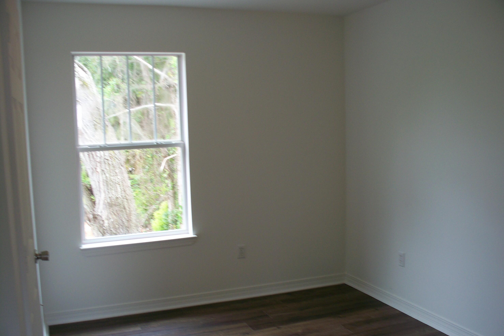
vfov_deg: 35.0
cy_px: 185
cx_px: 253
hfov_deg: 50.7
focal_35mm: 38
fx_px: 532
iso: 100
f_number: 2.8
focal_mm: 7.54
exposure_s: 1/60
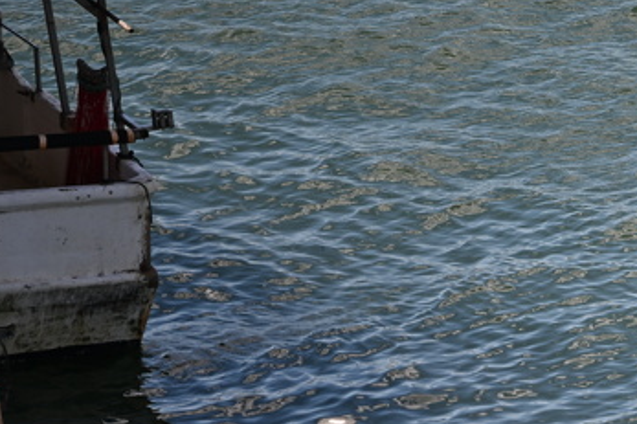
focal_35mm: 1162
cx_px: 826
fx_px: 20550
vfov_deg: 1.2
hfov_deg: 1.8
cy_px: 374
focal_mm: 400
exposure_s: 1/400
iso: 100
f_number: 6.3
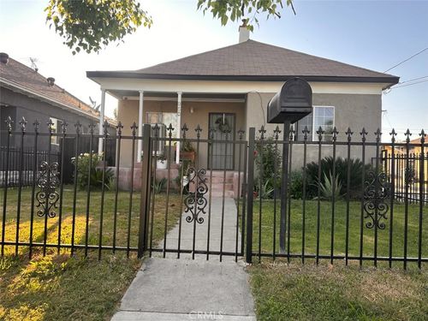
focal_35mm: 24
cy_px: 160
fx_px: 297
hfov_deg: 71.6
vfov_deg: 56.8
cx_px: 214
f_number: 1.78
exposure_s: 1/634
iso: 80
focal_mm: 6.86
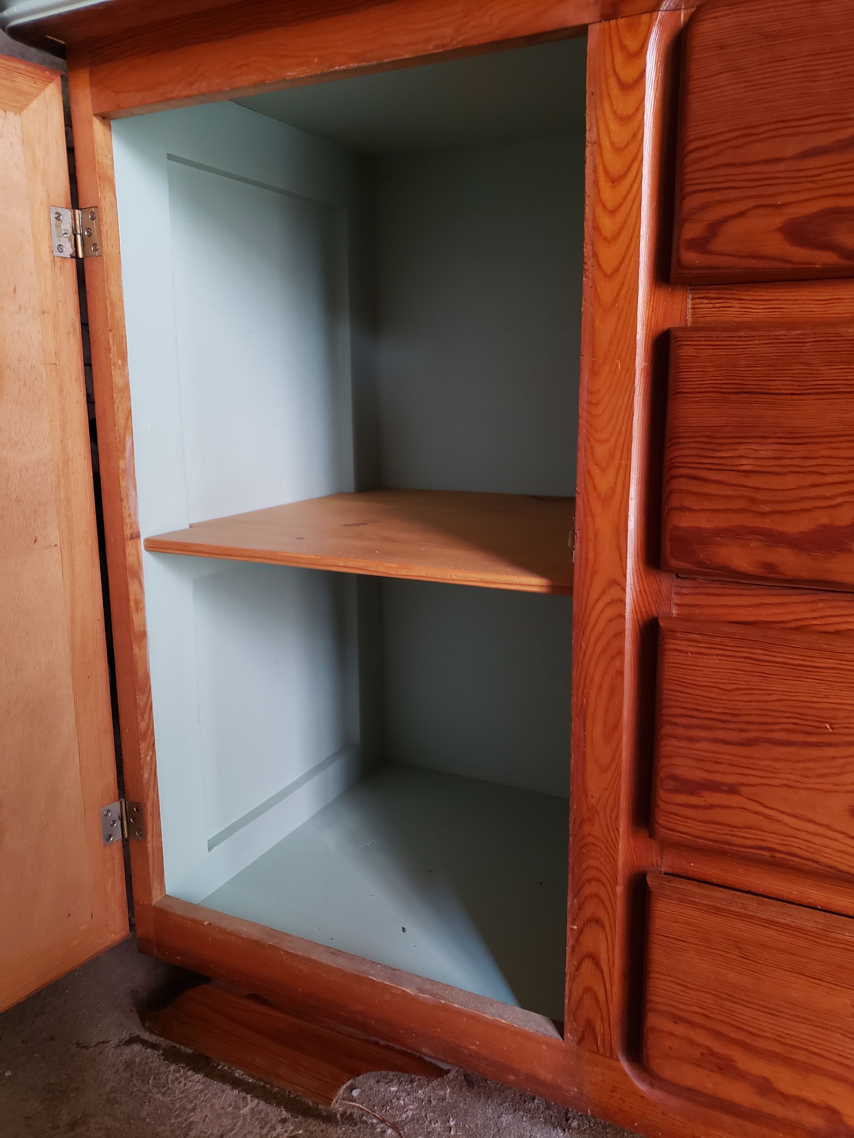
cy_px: 569
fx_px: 855
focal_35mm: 26
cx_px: 427
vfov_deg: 67.3
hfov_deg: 53.1
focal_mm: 4.3
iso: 250
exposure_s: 1/12
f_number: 1.5
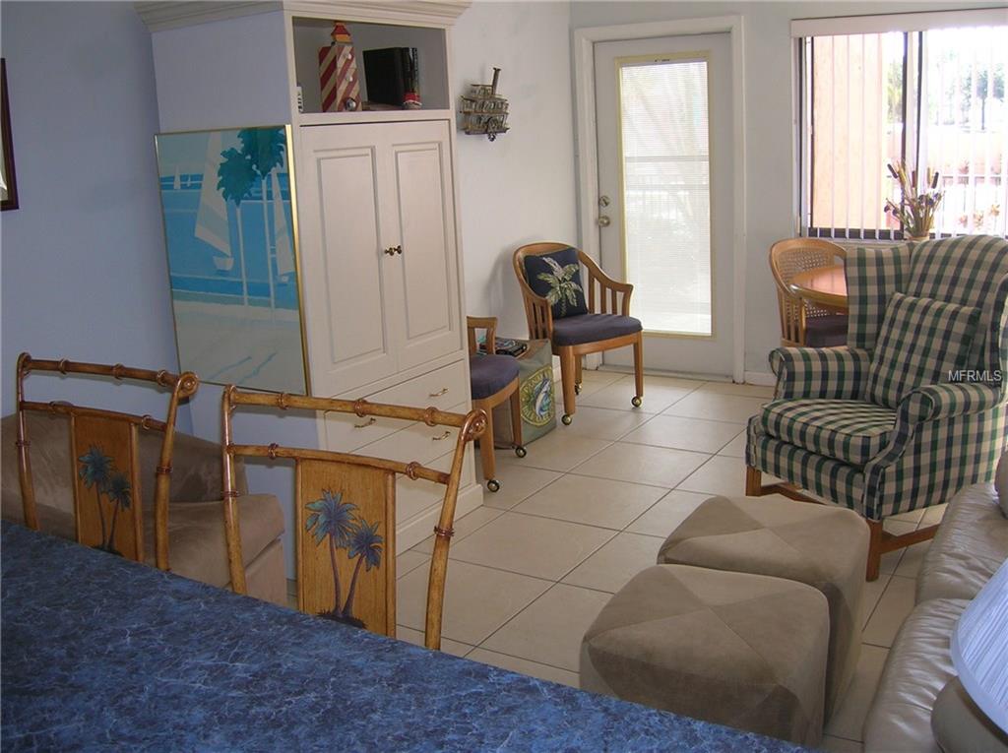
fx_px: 989
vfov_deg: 41.7
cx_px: 504
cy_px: 376
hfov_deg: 54.0
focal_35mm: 34
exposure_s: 1/30
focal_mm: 5.7
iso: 50
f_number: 2.9
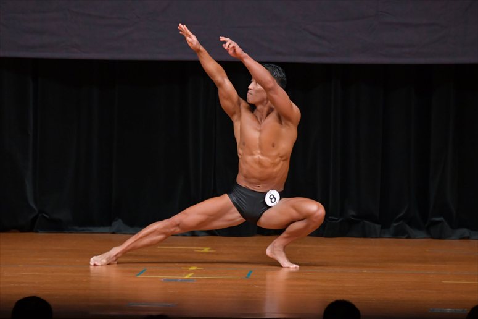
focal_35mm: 315
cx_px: 239
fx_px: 4181
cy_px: 160
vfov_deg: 4.4
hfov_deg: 6.5
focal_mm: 210
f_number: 5.6
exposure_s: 1/400
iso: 4000
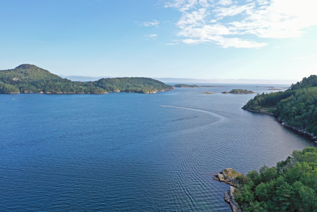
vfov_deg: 46.4
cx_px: 158
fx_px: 247
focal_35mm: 28
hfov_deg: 65.5
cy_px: 106
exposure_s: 1/320
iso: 100
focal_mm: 10.26
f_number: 5
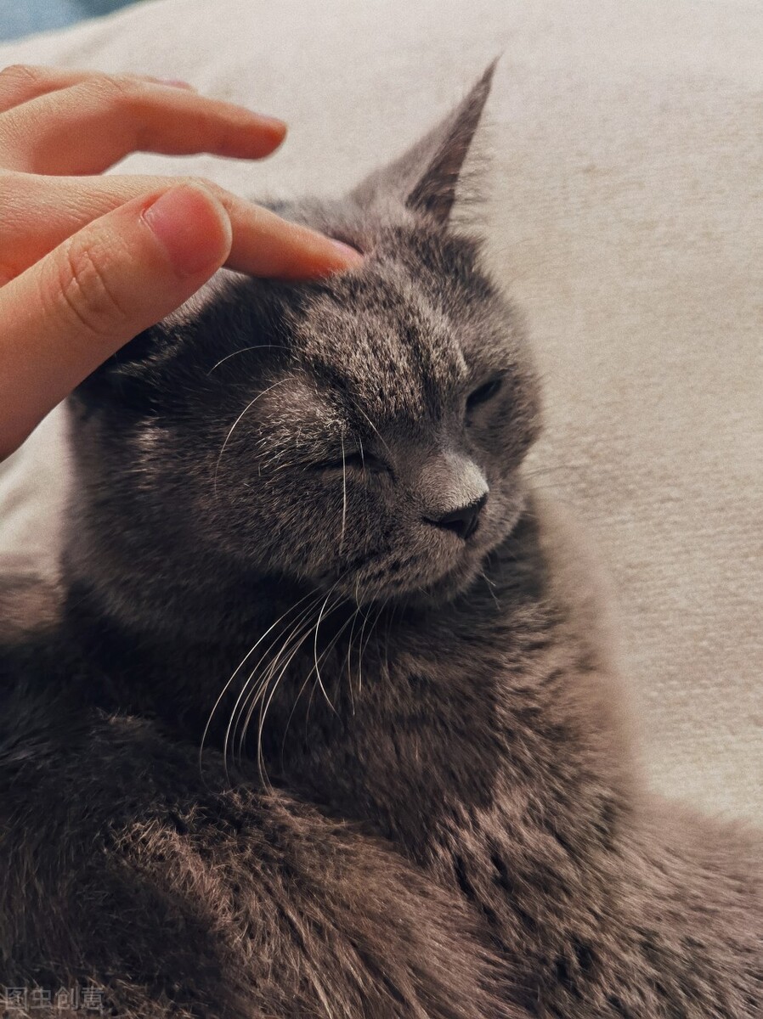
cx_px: 382
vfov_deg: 63.5
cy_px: 510
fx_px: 824
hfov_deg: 49.7
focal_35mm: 28
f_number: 1.9
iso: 100
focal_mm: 6.71
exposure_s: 1/50
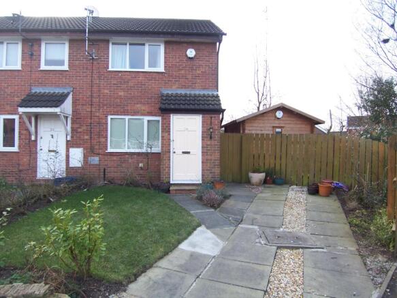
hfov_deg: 73.9
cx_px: 198
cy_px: 149
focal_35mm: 23
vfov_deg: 58.9
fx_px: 264
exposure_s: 1/160
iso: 64
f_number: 2.8
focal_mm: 3.8
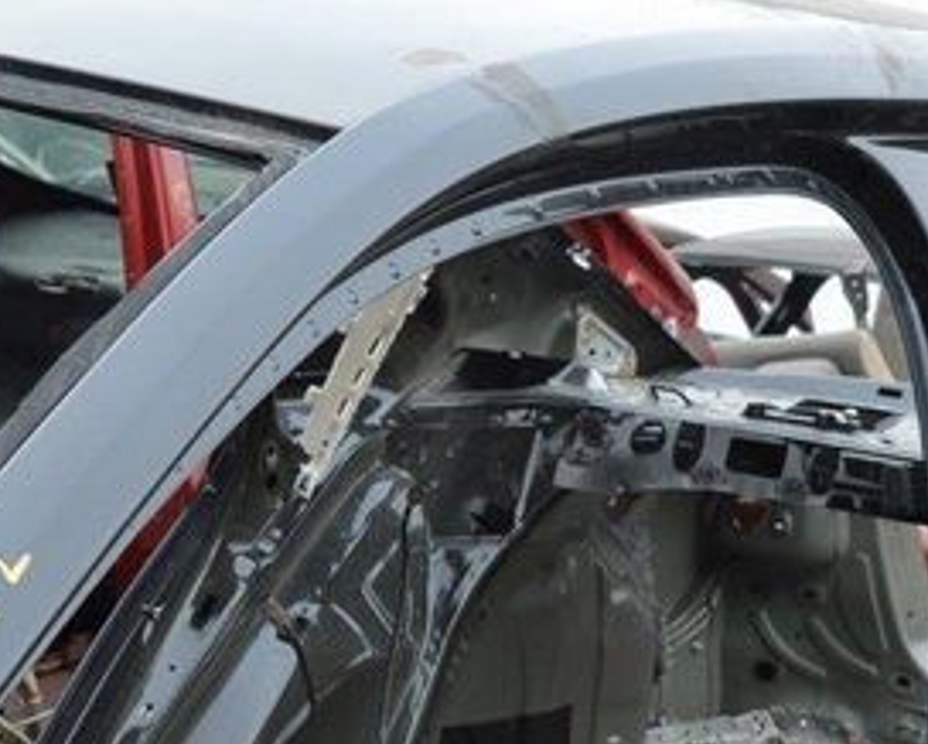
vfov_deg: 12.1
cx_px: 716
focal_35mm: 122
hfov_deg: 15.7
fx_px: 3347
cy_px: 1101
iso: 250
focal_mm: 23
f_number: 5.6
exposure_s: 1/125
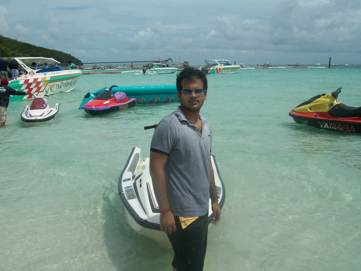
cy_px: 138
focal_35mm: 37
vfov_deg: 38.7
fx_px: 386
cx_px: 185
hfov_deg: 50.1
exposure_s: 1/1250
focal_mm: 6
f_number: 4.8
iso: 80
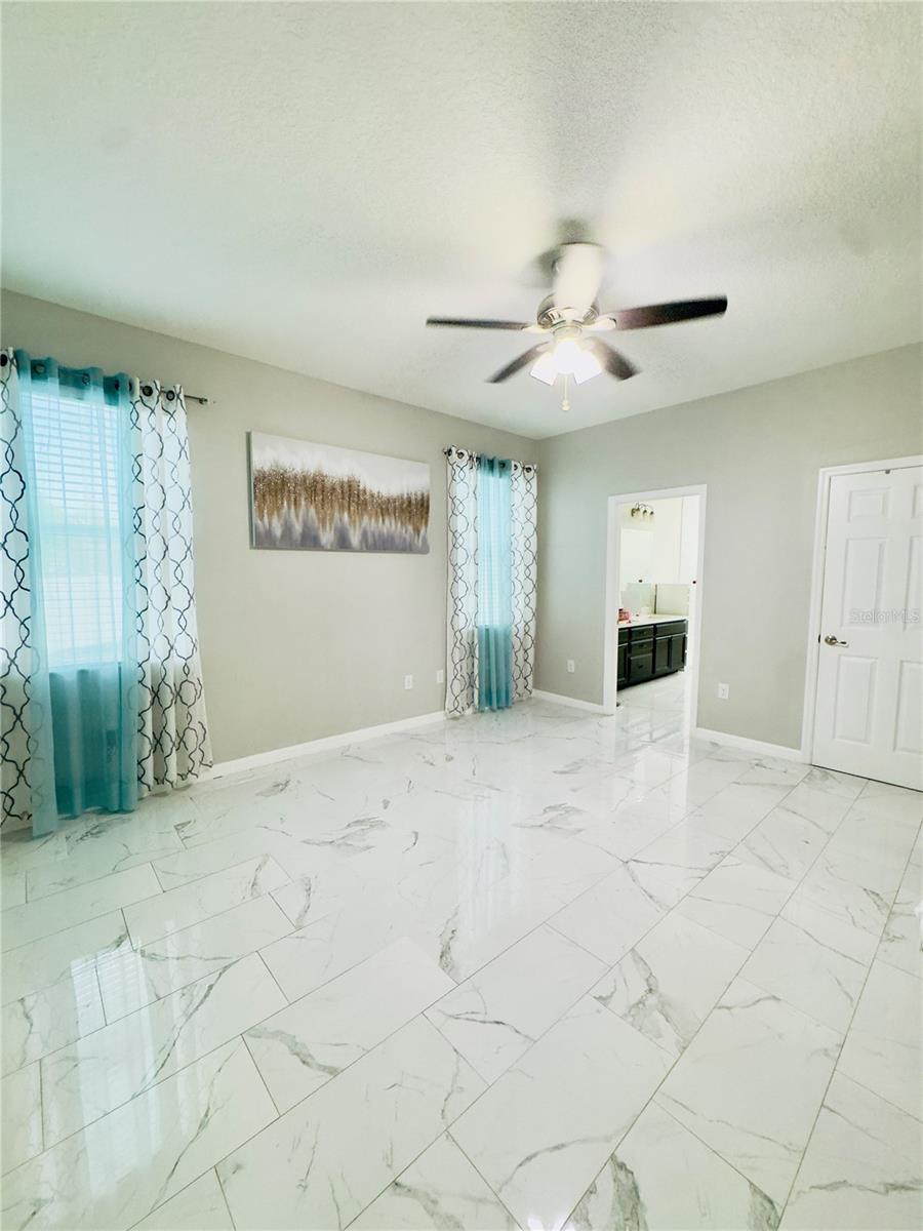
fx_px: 498
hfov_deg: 85.7
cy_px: 616
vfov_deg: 102.1
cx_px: 462
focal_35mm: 14
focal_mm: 2.22
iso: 250
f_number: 2.2
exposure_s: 1/60
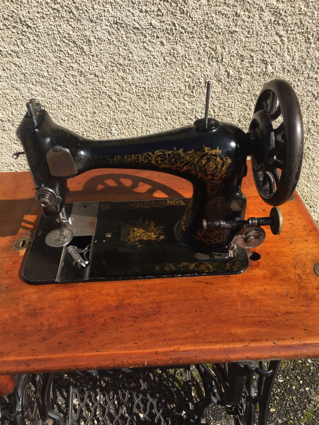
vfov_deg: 61.7
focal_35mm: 29
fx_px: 356
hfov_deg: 48.2
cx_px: 160
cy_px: 212
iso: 32
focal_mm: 4.15
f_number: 2.2
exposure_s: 1/1582
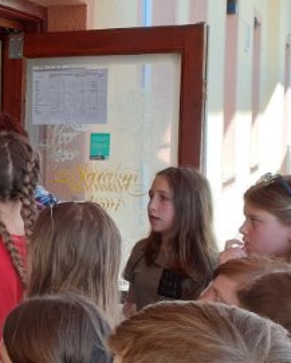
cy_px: 204
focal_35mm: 75
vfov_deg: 25.4
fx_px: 807
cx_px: -145
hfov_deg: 18.2
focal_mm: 4.3
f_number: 2.4
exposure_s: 1/200
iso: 50
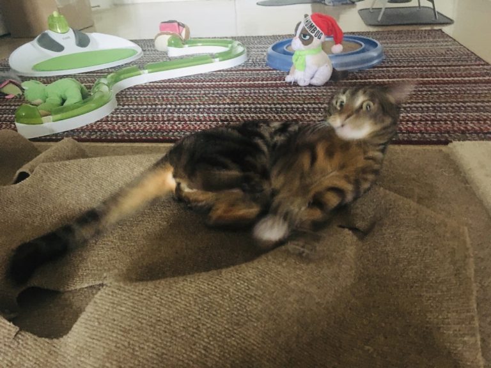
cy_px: 184
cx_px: 246
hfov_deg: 61.7
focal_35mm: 29
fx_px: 411
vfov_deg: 48.2
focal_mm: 4.15
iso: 400
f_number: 2.2
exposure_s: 1/15
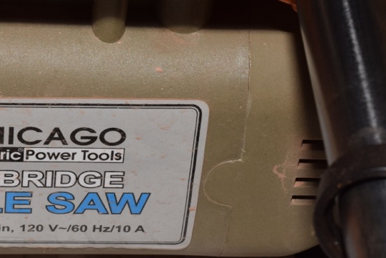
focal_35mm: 195
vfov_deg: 7.0
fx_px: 2093
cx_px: 7
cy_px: 170
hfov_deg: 10.5
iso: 400
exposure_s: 1/125
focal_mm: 55
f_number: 14
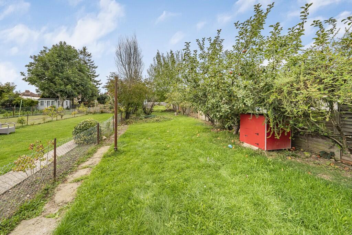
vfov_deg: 90.0
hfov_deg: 112.6
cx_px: 176
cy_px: 118
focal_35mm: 12
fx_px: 117
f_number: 9
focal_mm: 12
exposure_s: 1/100
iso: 320
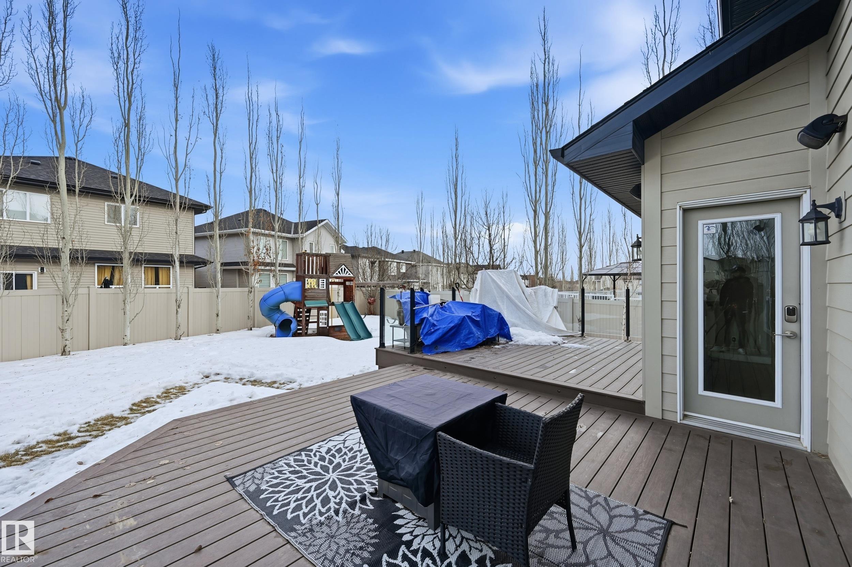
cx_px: 426
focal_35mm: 14
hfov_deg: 104.3
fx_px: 331
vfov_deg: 81.1
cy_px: 284
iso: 100
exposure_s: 1/800
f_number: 8
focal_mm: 14
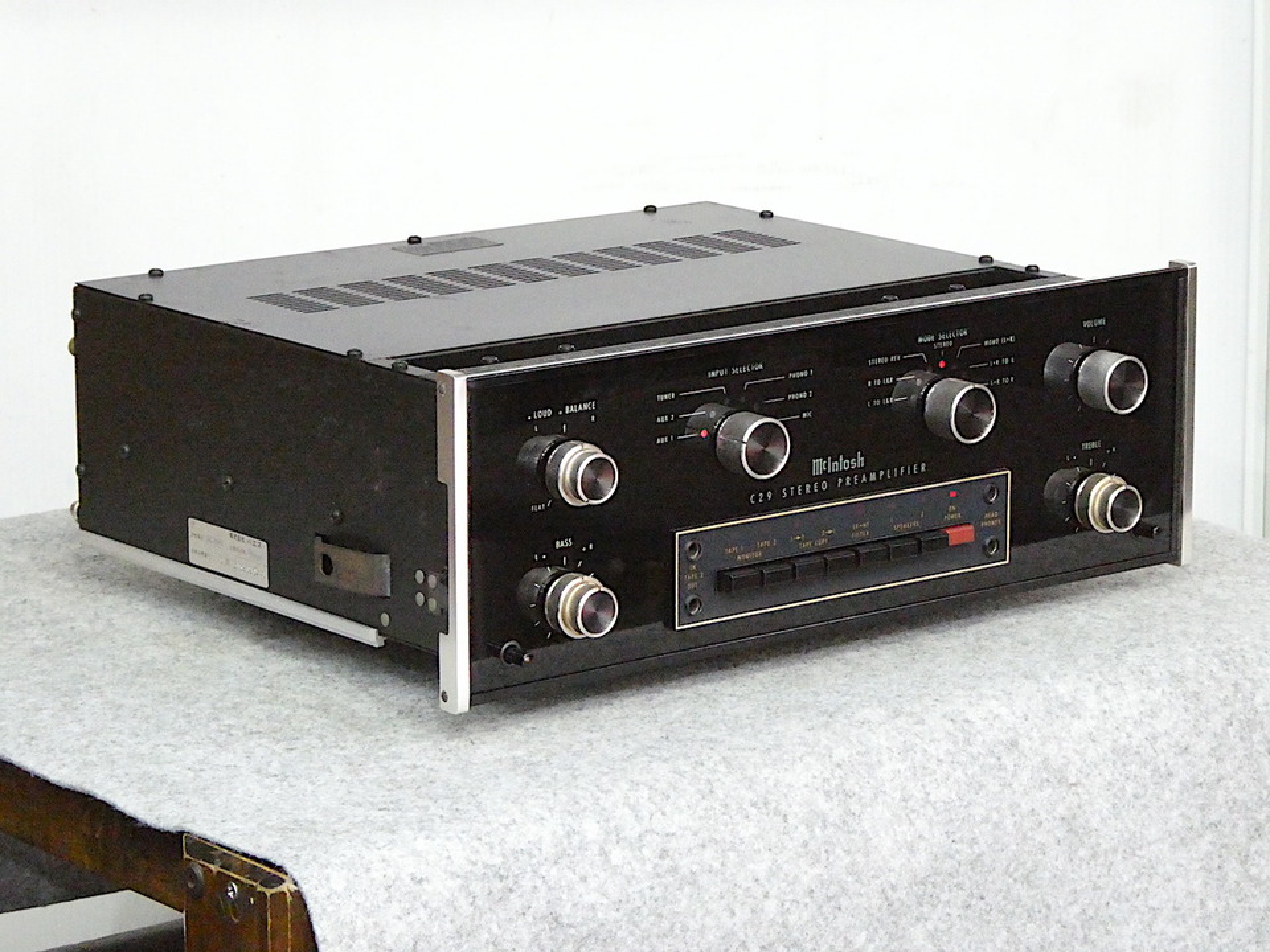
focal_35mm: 124
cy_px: 476
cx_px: 635
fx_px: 4549
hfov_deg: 15.9
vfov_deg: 12.0
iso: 3200
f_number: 5.2
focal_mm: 22.3
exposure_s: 1/80
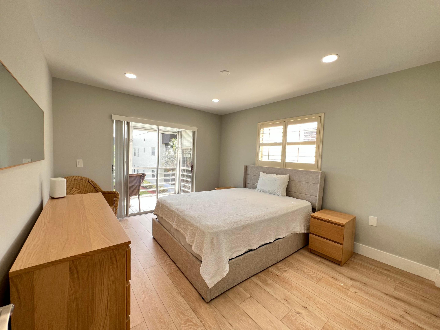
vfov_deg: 89.9
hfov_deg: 106.2
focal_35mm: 13
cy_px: 165
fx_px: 165
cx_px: 220
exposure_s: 1/99
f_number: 1.8
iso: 100
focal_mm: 1.57
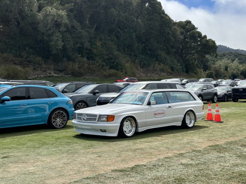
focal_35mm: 48
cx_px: 123
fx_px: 341
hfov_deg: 39.7
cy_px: 92
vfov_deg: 30.3
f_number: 1.78
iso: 64
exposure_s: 1/5882
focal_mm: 6.86
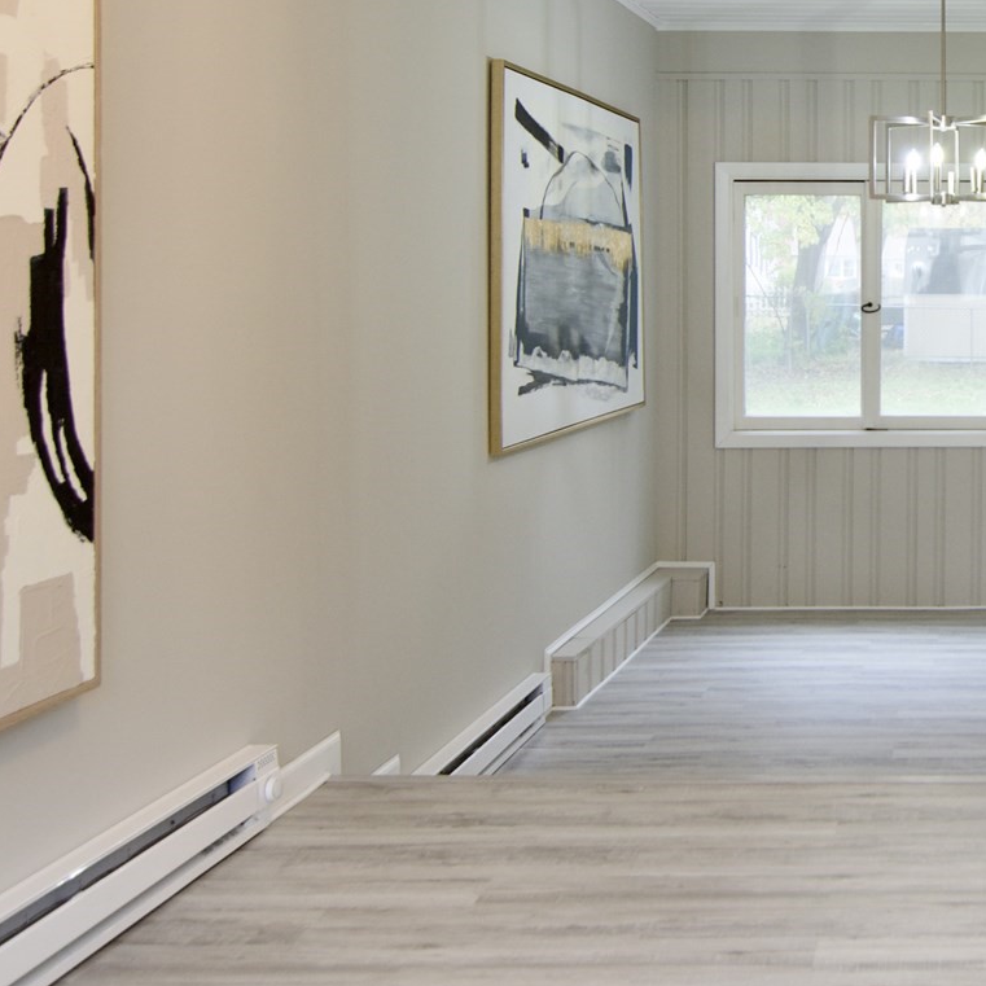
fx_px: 1547
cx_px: 1012
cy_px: 321
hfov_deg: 32.2
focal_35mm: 48
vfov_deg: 35.0
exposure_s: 1/60
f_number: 4
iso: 400
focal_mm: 14
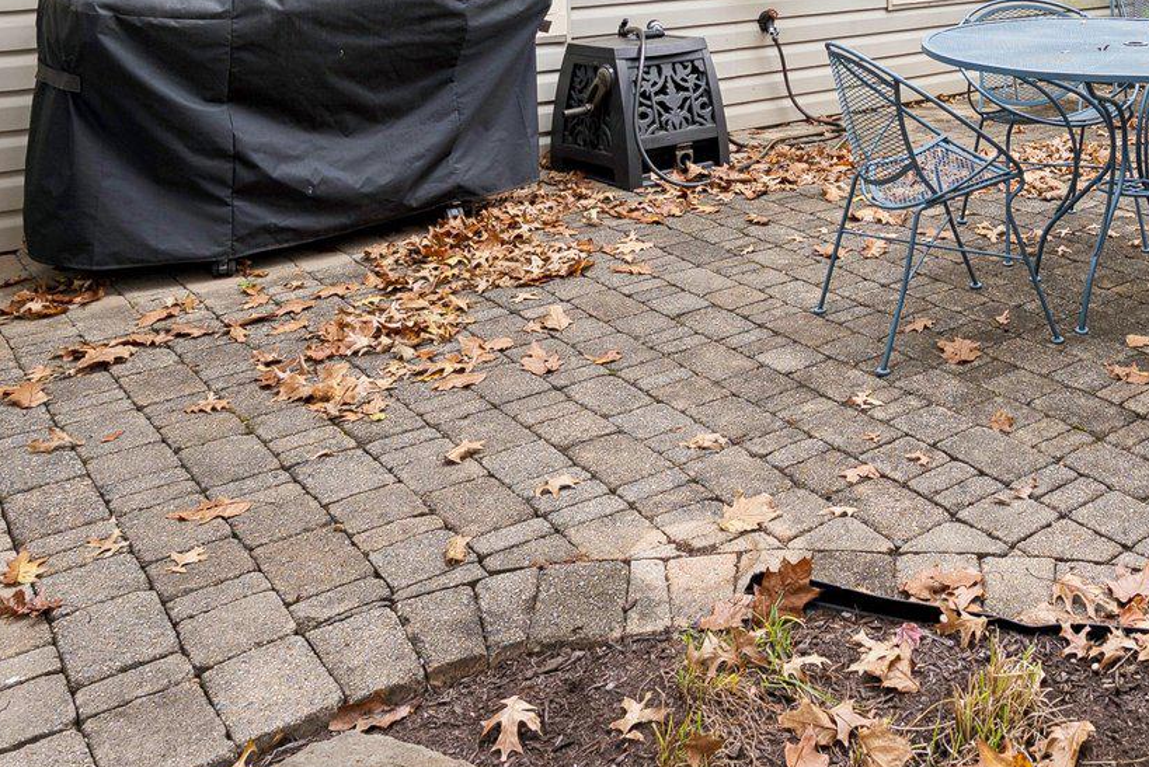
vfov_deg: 29.4
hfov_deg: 45.8
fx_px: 1277
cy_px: -123
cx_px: 930
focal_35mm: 40
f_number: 4.5
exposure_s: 1/80
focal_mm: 16
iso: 80
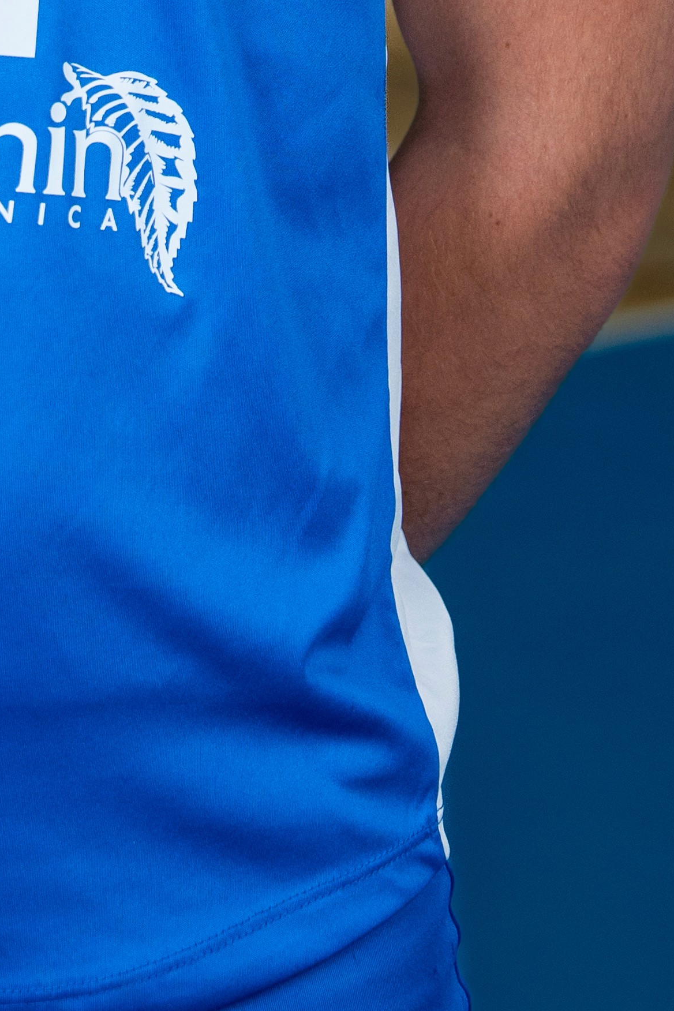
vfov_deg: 9.9
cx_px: -108
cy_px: -808
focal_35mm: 196
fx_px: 5504
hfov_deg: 7.0
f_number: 2.8
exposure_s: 1/250
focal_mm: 49
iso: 500
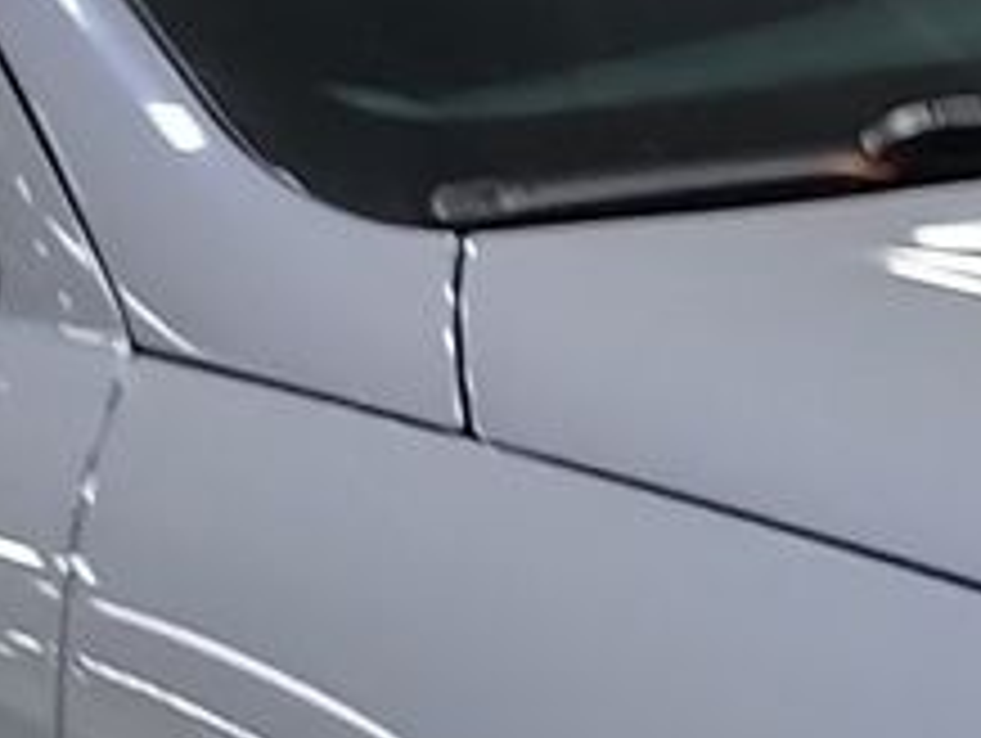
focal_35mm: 176
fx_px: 4993
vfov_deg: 8.4
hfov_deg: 11.0
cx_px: 1210
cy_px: 742
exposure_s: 1/59
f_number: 1.8
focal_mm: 6.7
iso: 621
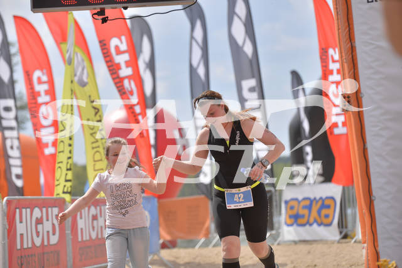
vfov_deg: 10.2
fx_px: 1508
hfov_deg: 15.2
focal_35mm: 135
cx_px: 201
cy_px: 134
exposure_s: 1/4000
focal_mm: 135
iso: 200
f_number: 4
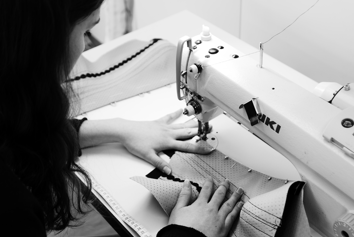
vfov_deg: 24.2
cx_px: 165
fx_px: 551
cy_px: 126
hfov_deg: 35.6
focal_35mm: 56
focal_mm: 22.7
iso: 200
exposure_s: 1/125
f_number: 2.7
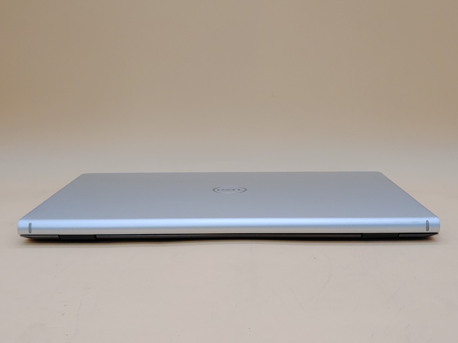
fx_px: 582
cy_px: 172
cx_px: 229
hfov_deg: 42.9
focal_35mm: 44
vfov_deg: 32.9
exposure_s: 1/137
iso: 50
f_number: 1.8
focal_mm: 4.36
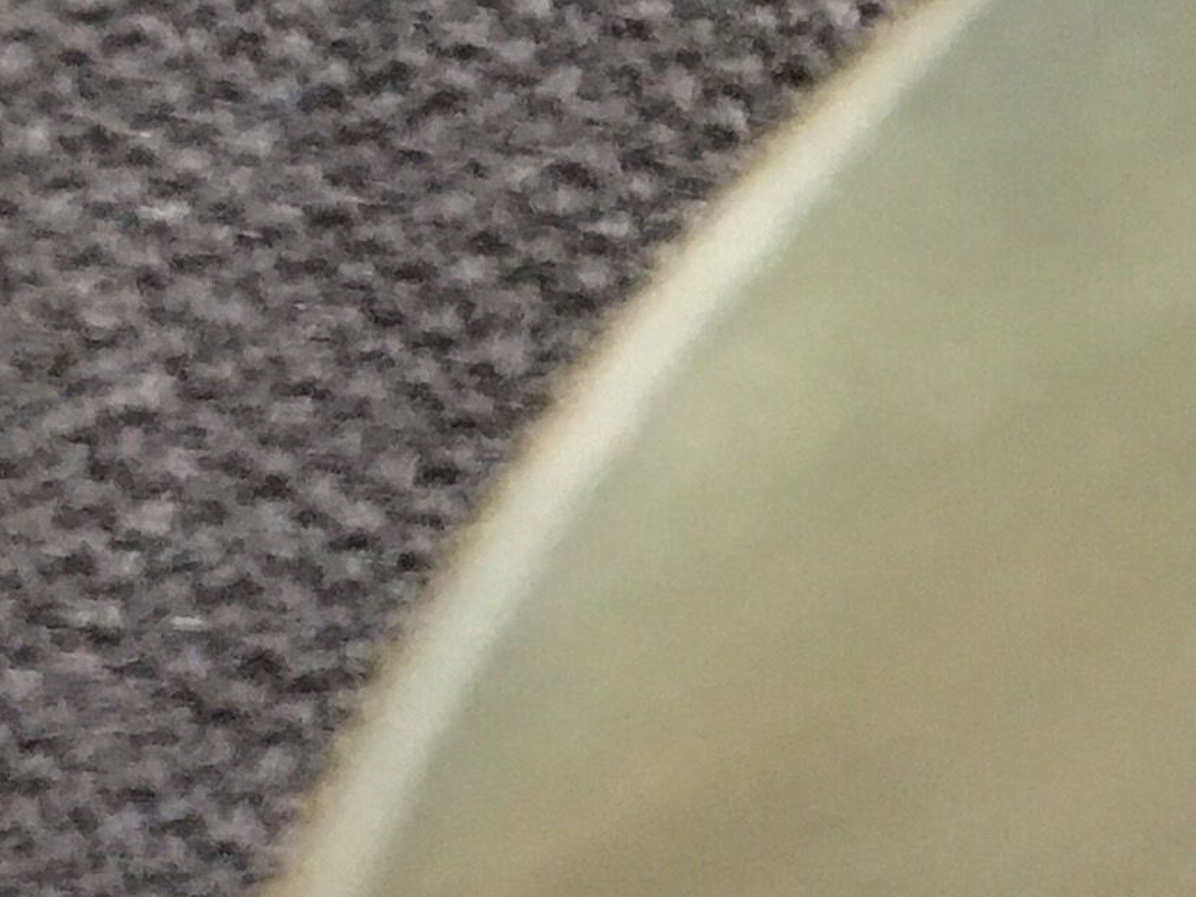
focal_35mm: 141
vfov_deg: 10.5
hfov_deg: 13.8
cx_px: 1177
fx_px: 4872
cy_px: 587
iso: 400
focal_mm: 4.15
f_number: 2.2
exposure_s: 1/17
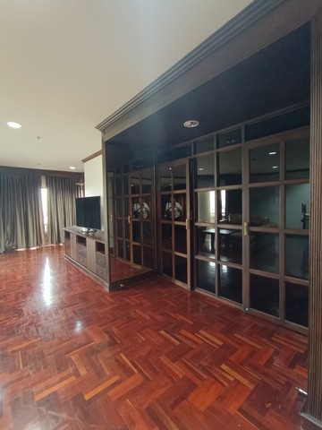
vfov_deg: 94.5
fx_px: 198
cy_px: 215
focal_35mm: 16
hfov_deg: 78.1
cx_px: 161
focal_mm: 1.66
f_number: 2.2
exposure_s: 1/25
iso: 1067
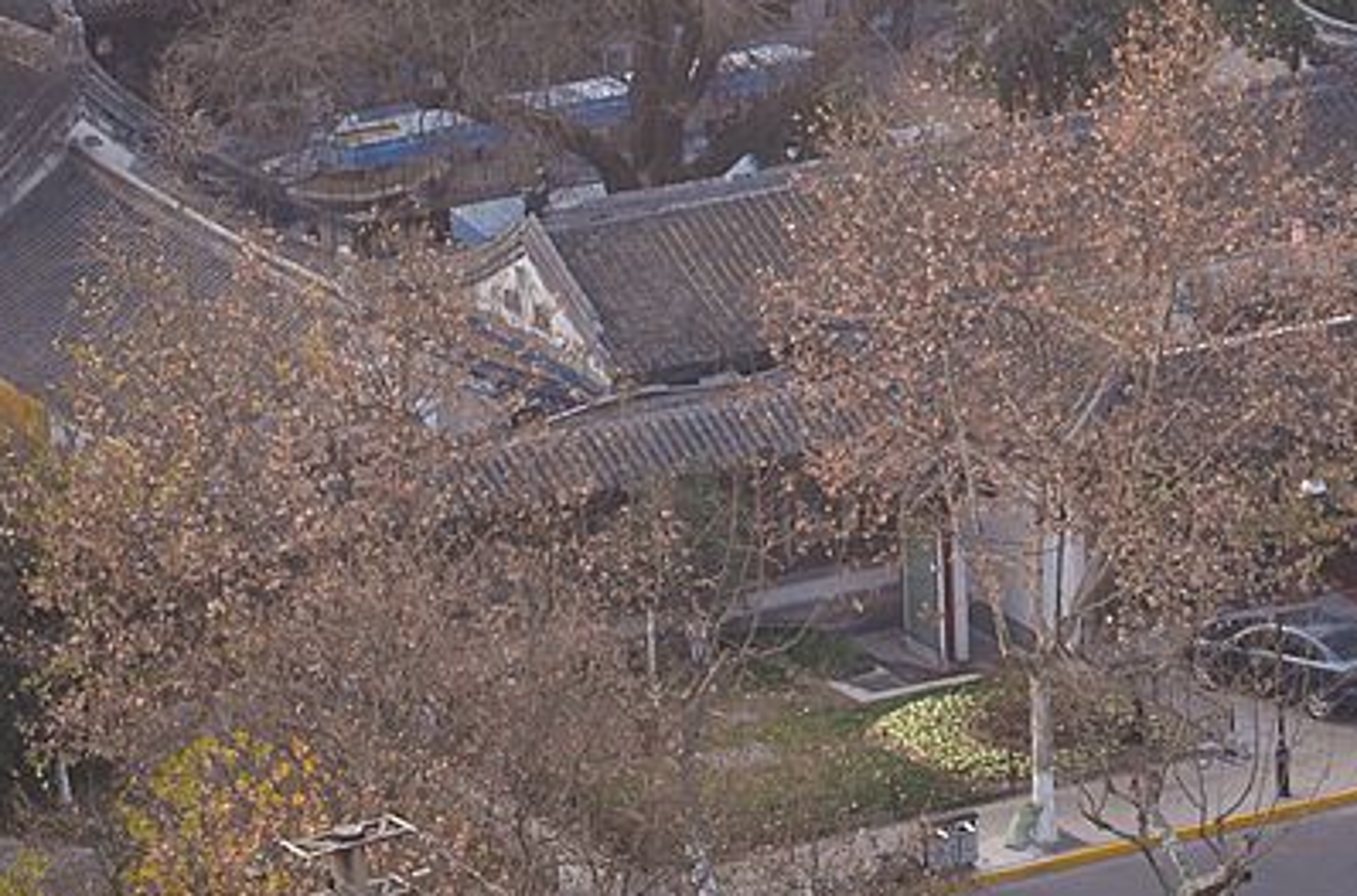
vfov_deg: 3.6
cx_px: 999
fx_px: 14292
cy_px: 310
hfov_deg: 5.4
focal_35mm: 380
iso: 100
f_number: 5.6
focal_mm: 105
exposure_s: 1/20
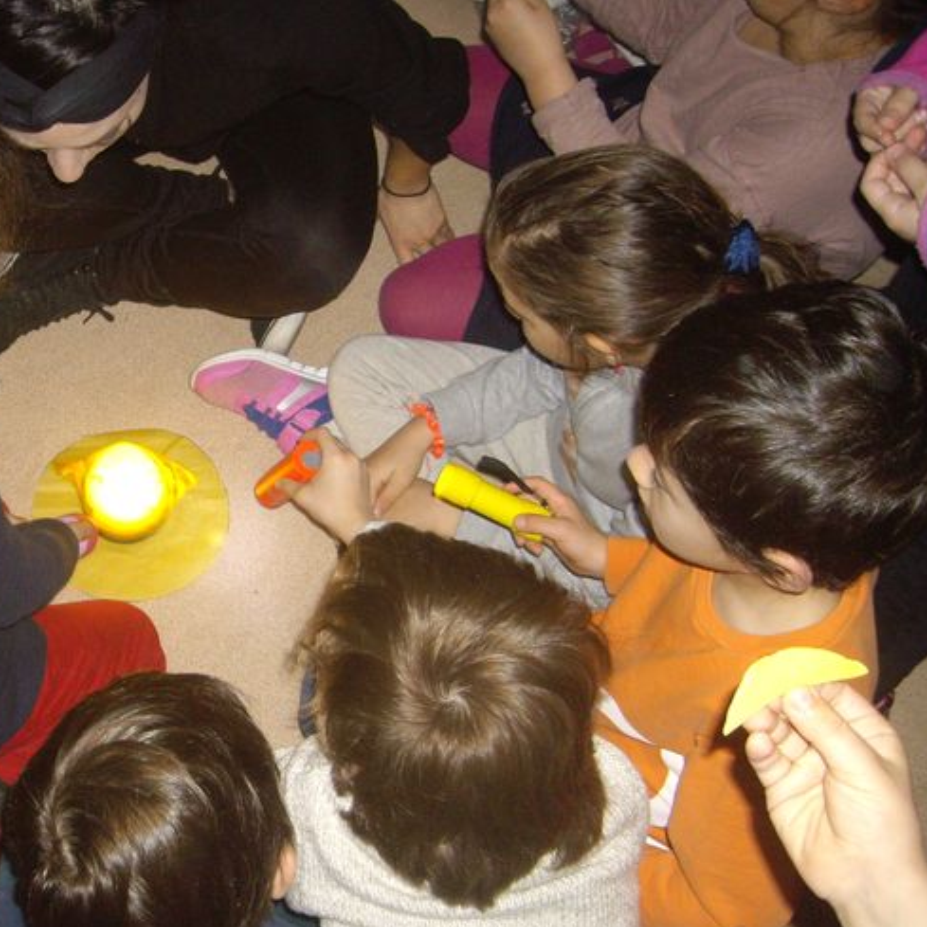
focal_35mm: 55
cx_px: 184
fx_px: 1666
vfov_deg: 31.1
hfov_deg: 30.3
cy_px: 506
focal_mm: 6.2
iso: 200
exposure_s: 1/40
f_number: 2.7
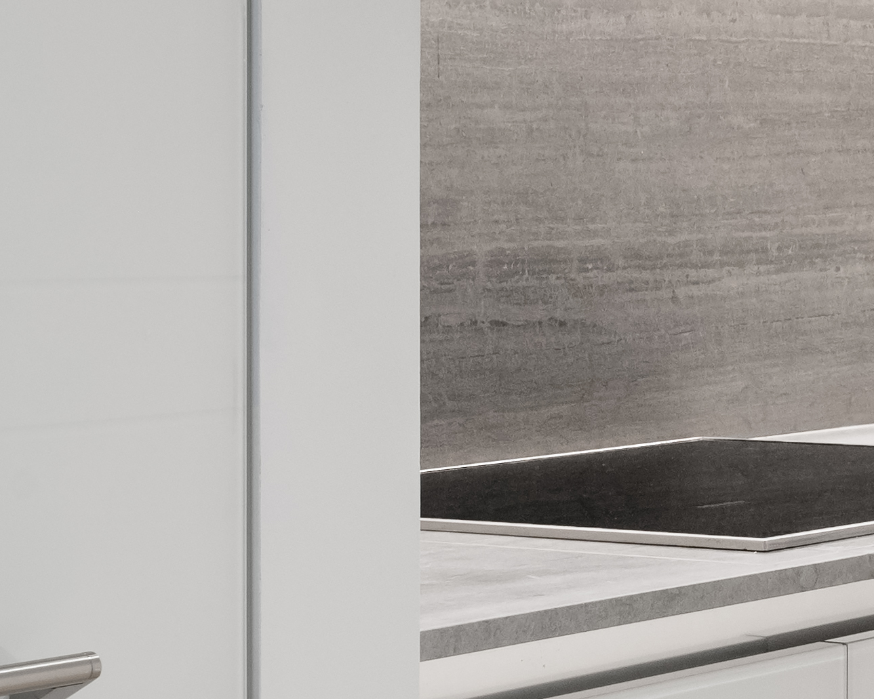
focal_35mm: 132
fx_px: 3414
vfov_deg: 11.7
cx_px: 1242
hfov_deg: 13.8
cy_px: 156
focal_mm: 30
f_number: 11
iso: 400
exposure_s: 1/30
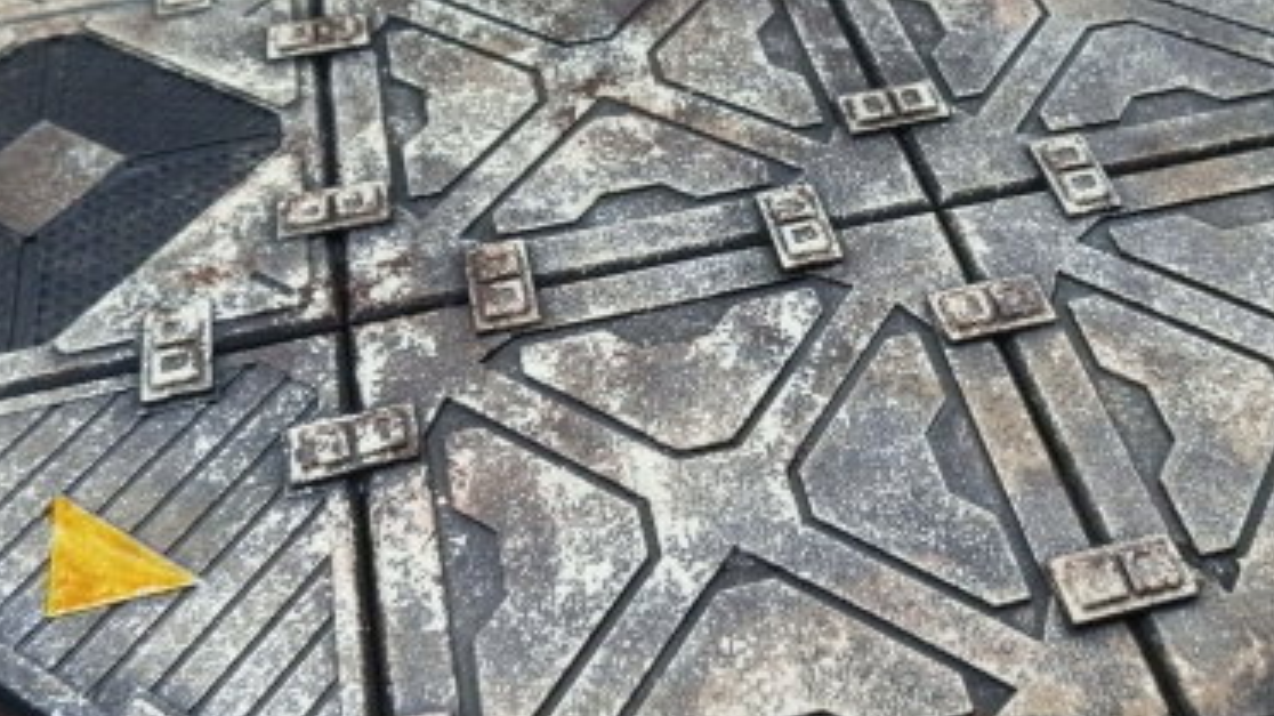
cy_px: 154
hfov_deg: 46.1
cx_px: 781
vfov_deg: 26.6
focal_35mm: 44
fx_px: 1486
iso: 400
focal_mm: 5
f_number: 3.1
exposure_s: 1/200
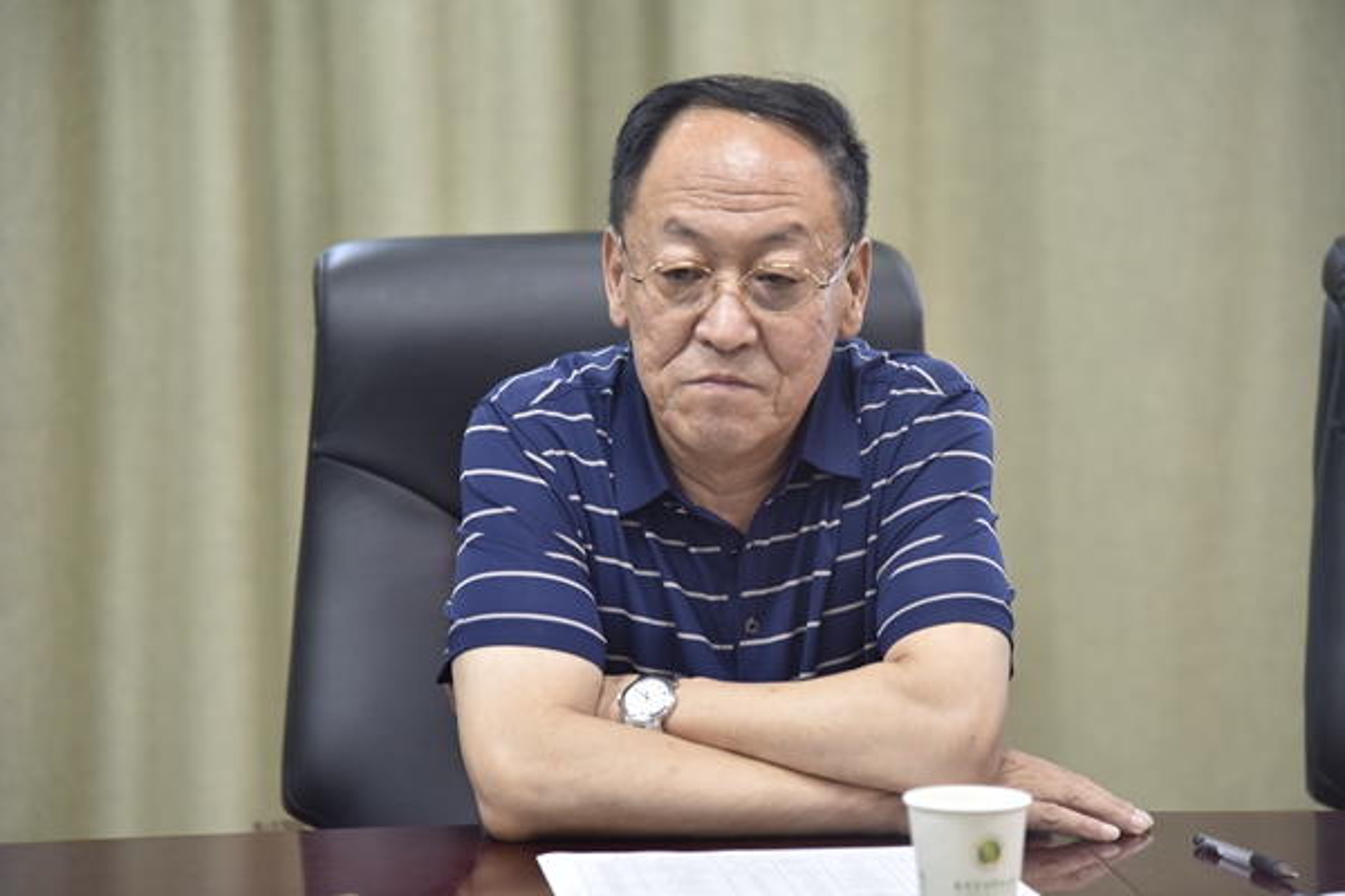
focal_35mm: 120
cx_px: 672
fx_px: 4483
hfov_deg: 17.1
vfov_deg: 11.4
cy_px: 448
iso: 640
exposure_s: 1/40
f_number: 4
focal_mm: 120
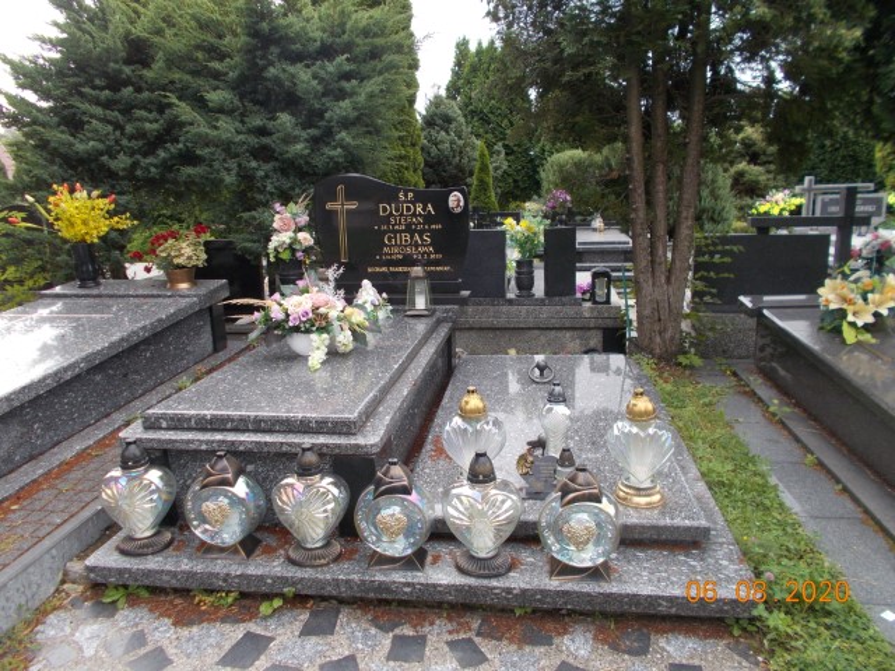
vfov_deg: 53.1
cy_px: 336
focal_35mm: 26
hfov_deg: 67.3
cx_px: 448
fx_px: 672
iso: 80
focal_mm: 4.6
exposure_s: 1/160
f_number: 3.2
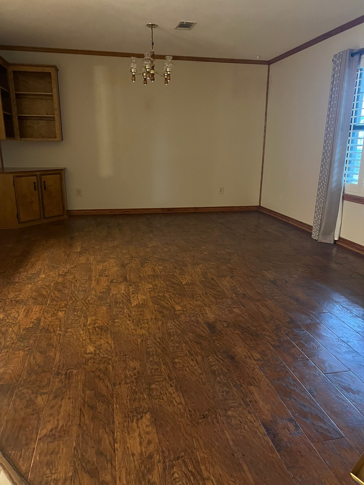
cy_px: 242
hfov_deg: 53.1
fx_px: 365
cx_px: 182
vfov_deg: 67.3
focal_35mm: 26
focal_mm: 5.7
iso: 800
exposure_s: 1/30
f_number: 1.5
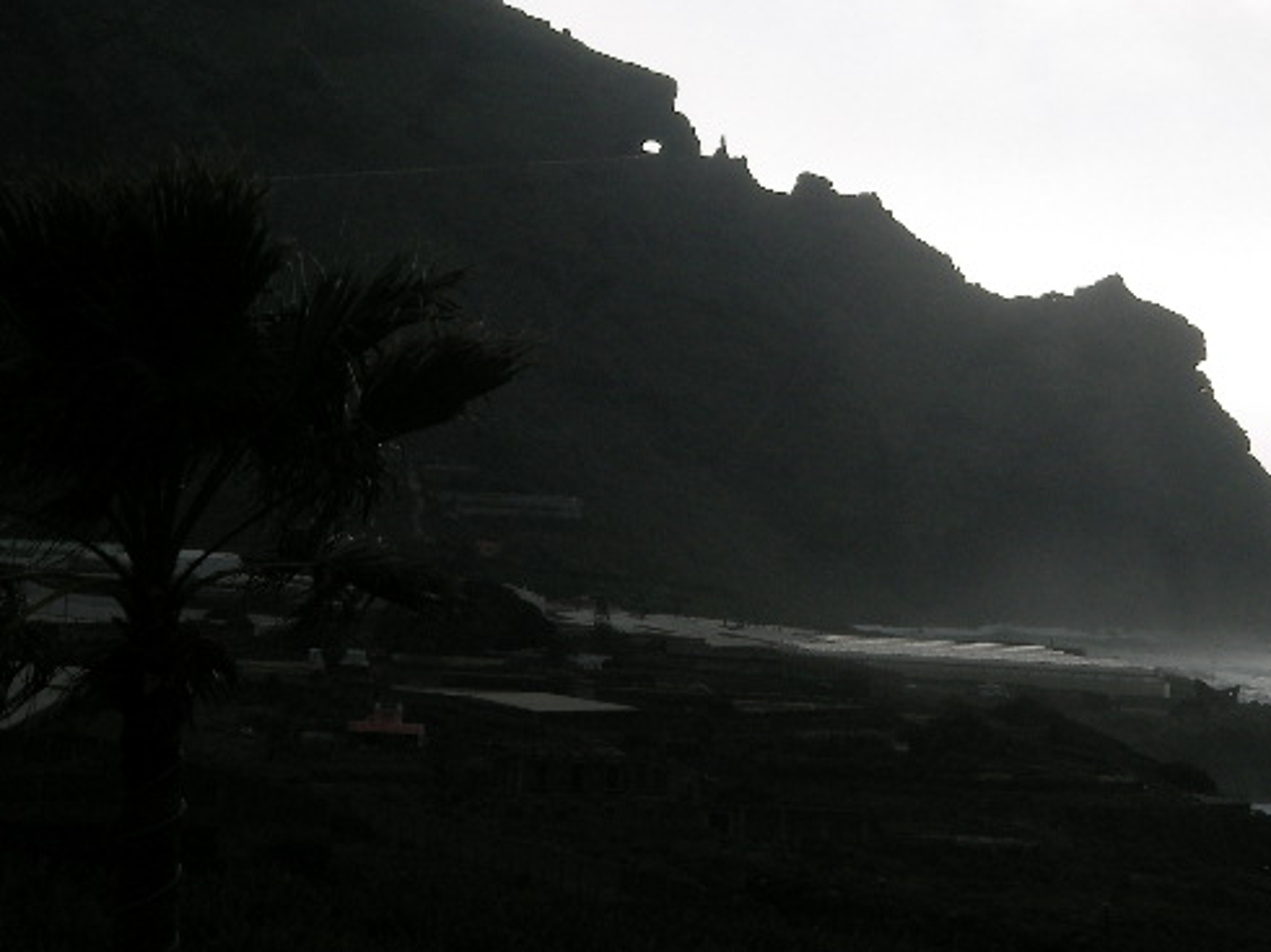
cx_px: 646
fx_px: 5468
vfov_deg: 9.9
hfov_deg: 13.3
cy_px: 345
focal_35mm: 149
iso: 50
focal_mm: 18.9
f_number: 8
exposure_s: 1/360
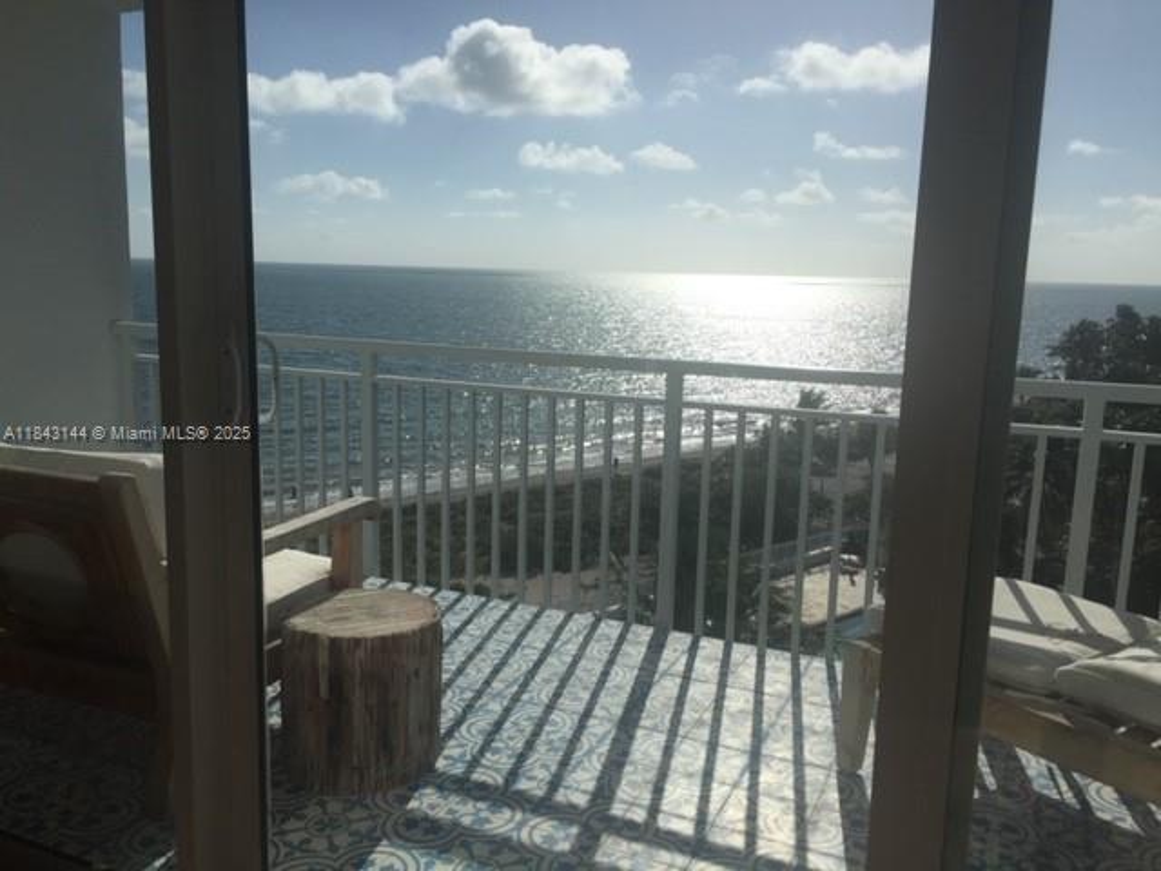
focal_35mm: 29
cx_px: 580
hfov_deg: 61.7
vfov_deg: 48.2
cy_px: 436
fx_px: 973
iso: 32
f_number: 2.2
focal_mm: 4.15
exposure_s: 1/9901
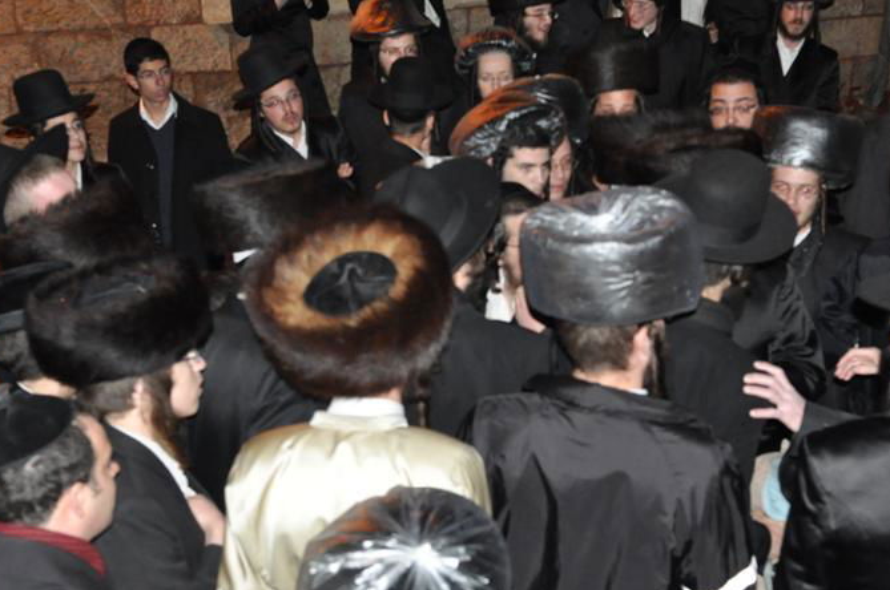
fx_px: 1373
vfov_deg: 24.3
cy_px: 310
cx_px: 474
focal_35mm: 56
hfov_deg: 35.9
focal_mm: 31
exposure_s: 1/60
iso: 2000
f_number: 5
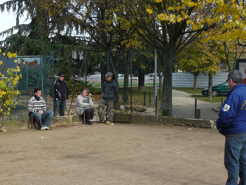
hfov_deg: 26.9
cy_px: 125
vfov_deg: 20.9
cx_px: 27
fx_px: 497
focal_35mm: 70
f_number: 4
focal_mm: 6
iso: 100
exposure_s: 1/200
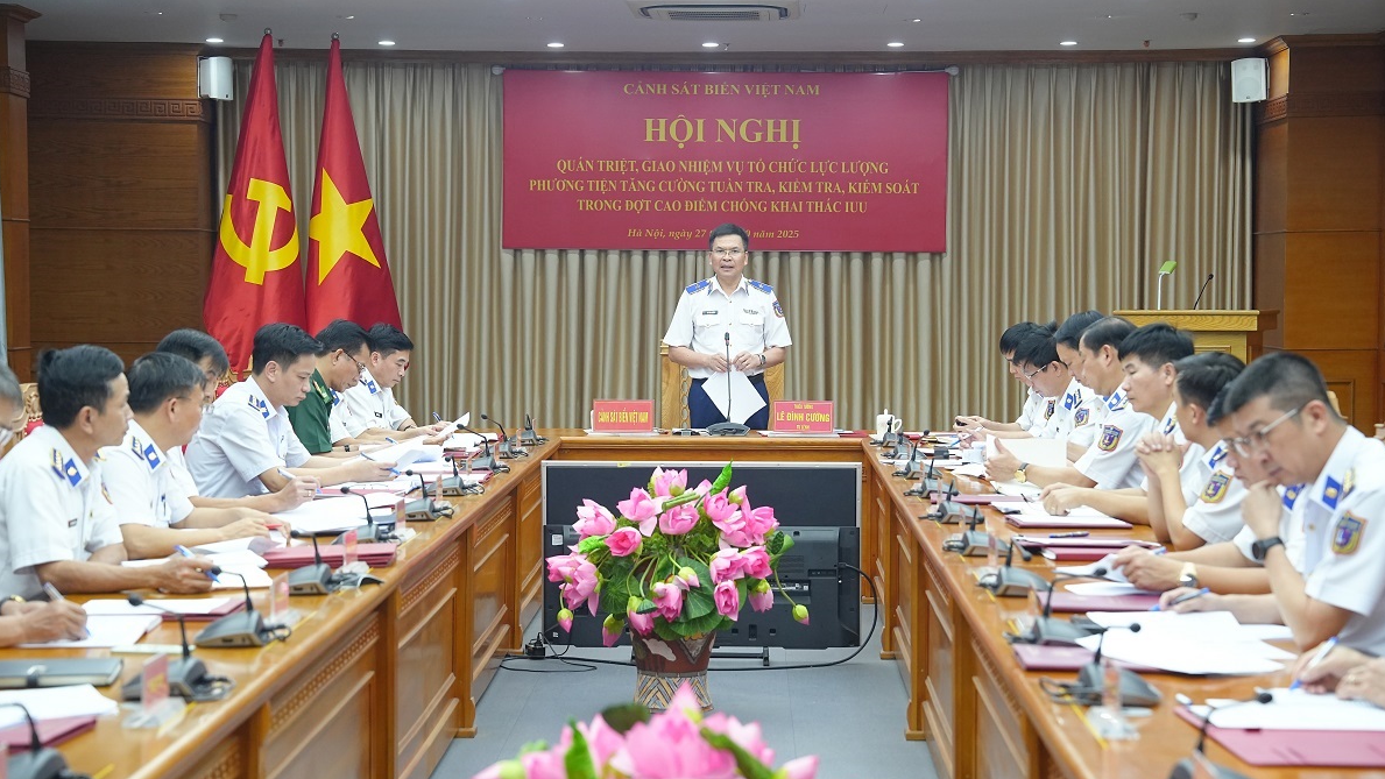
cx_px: 692
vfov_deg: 16.3
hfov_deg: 28.6
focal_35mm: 74
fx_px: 2718
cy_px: 398
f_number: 4.5
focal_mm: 70
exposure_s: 1/320
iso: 2000
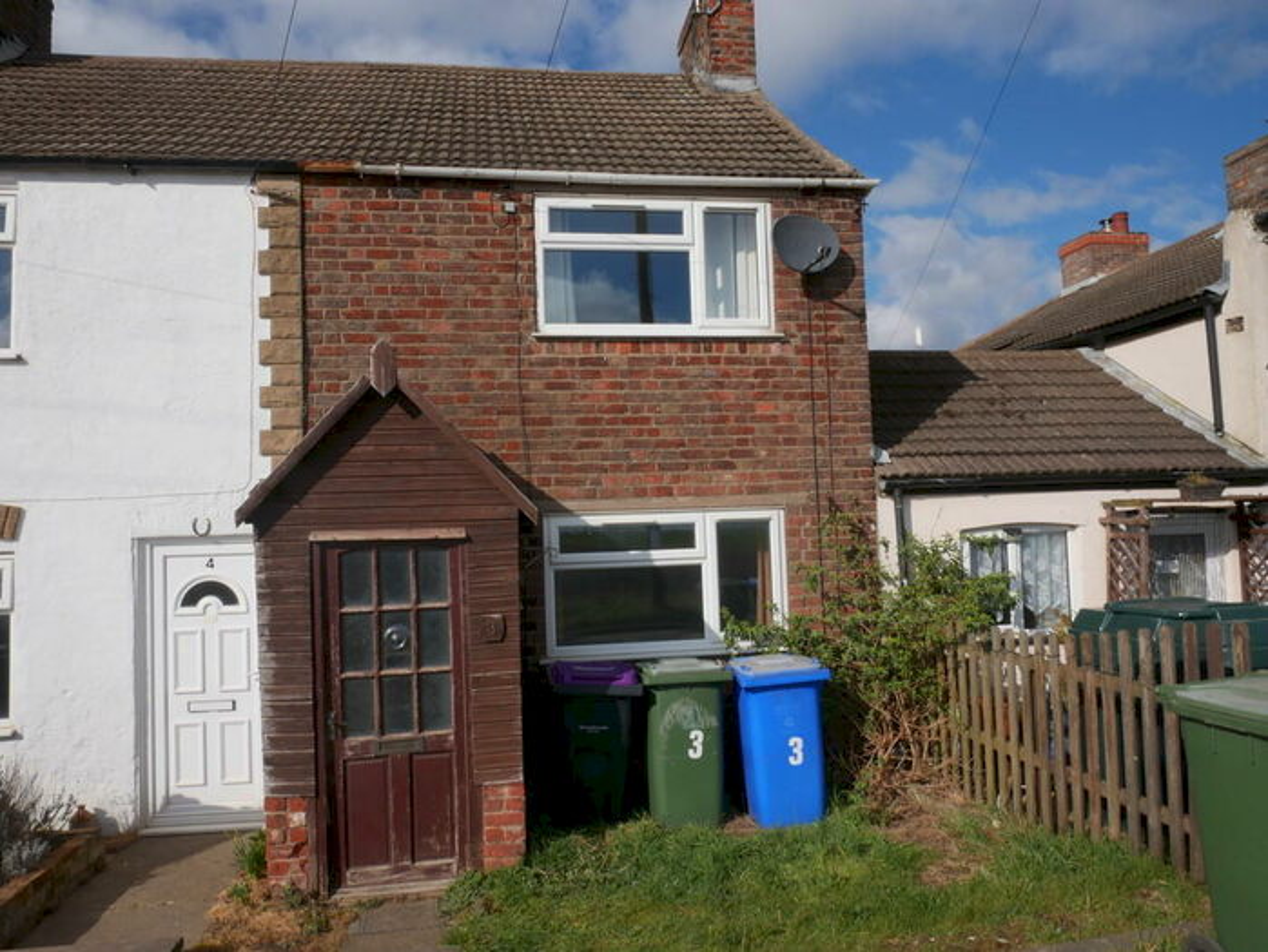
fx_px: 880
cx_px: 634
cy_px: 476
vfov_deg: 56.9
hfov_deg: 71.6
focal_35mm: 24
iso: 200
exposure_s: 1/125
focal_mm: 12
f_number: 18
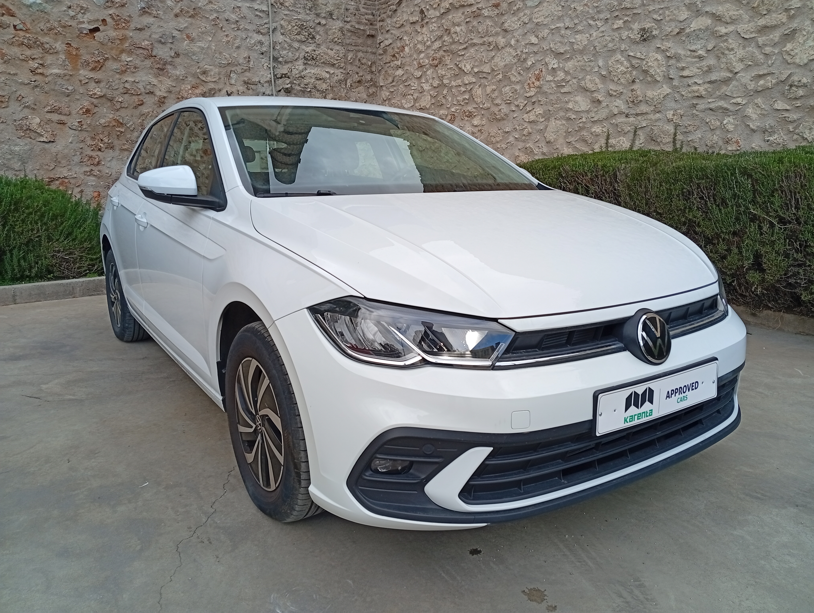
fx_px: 636
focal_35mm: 27
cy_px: 306
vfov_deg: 51.5
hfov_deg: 65.2
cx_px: 407
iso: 50
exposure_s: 1/201
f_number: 1.8
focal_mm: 3.98
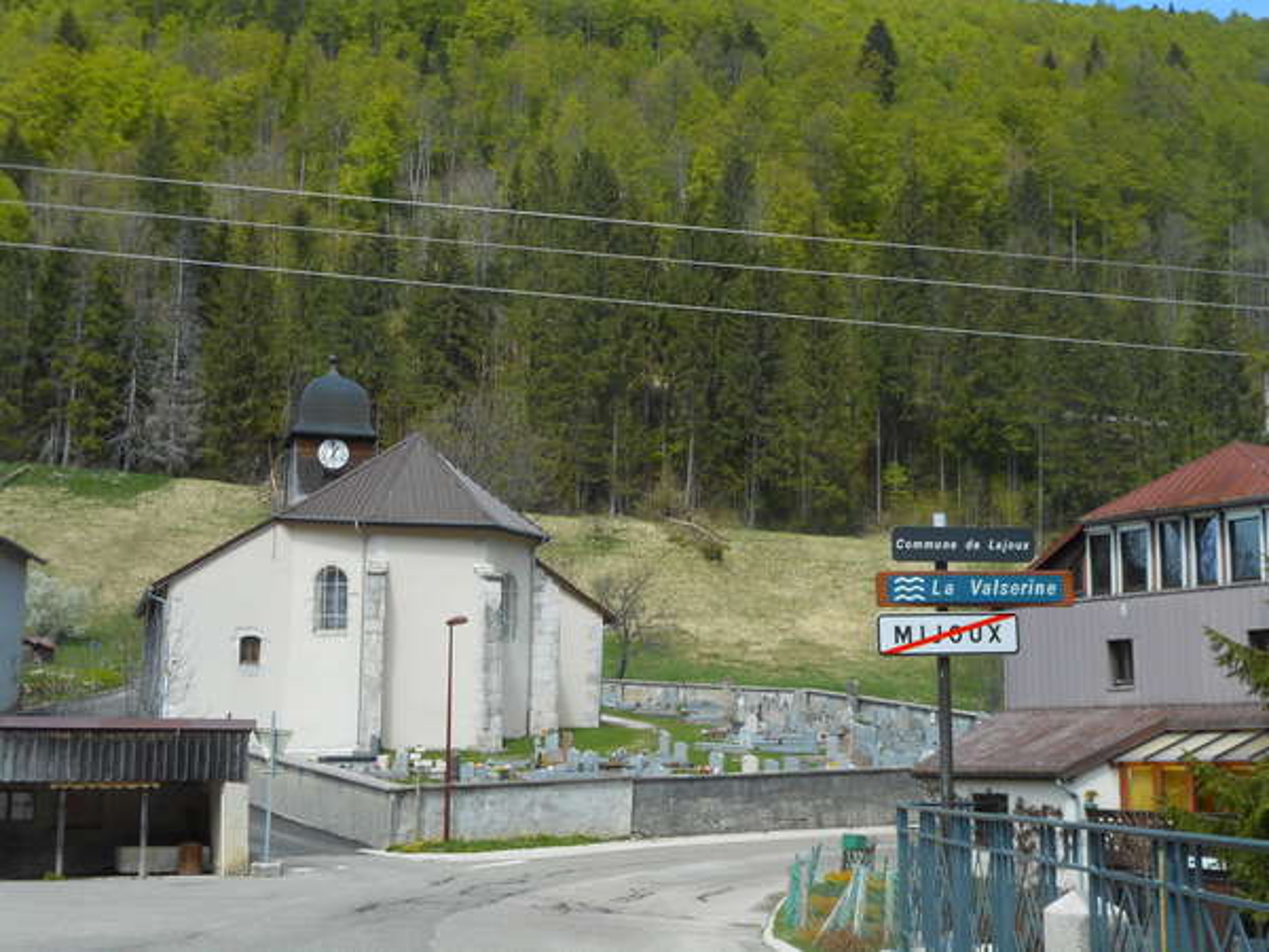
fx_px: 1870
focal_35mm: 51
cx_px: 634
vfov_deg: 28.6
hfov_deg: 37.5
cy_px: 476
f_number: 4.9
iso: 80
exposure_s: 1/320
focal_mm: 9.1
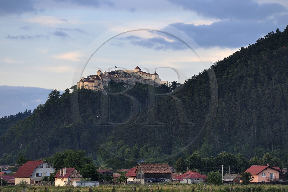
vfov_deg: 6.9
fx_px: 1599
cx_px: 144
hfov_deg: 10.3
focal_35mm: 200
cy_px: 96
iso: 800
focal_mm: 200
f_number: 6.3
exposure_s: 1/200
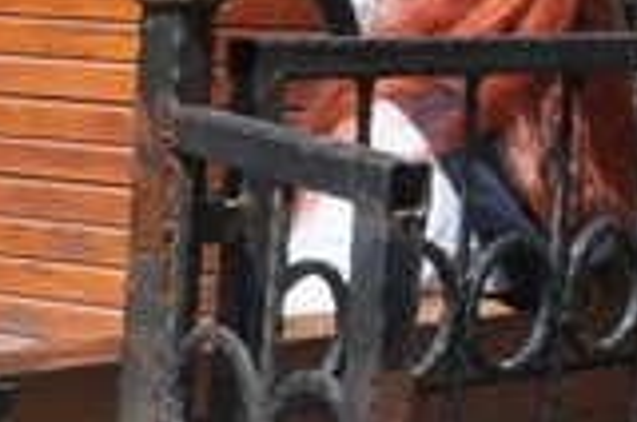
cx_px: -406
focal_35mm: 110
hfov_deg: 16.4
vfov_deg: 12.2
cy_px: -44
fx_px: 1943
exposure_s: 1/320
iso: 800
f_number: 18
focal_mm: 18
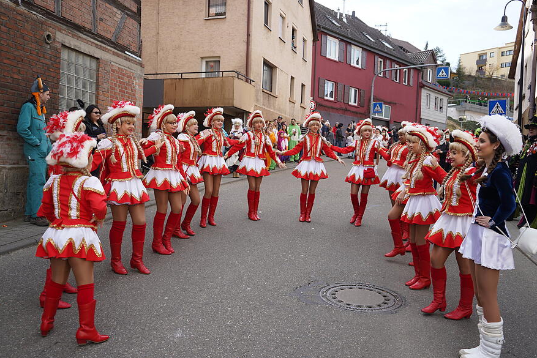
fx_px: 462
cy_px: 188
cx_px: 265
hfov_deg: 60.3
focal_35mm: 31
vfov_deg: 42.3
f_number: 4.5
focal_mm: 29
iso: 100
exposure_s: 1/200
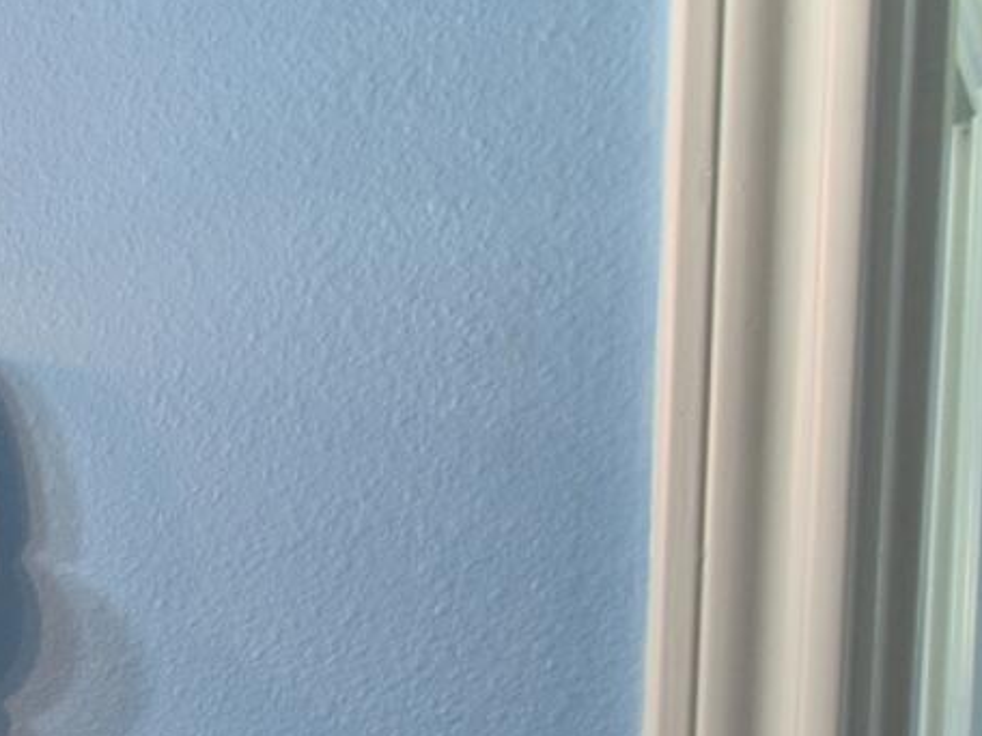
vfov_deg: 14.4
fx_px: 2156
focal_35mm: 76
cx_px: -1744
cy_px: 1662
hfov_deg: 12.7
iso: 500
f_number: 8
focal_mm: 12
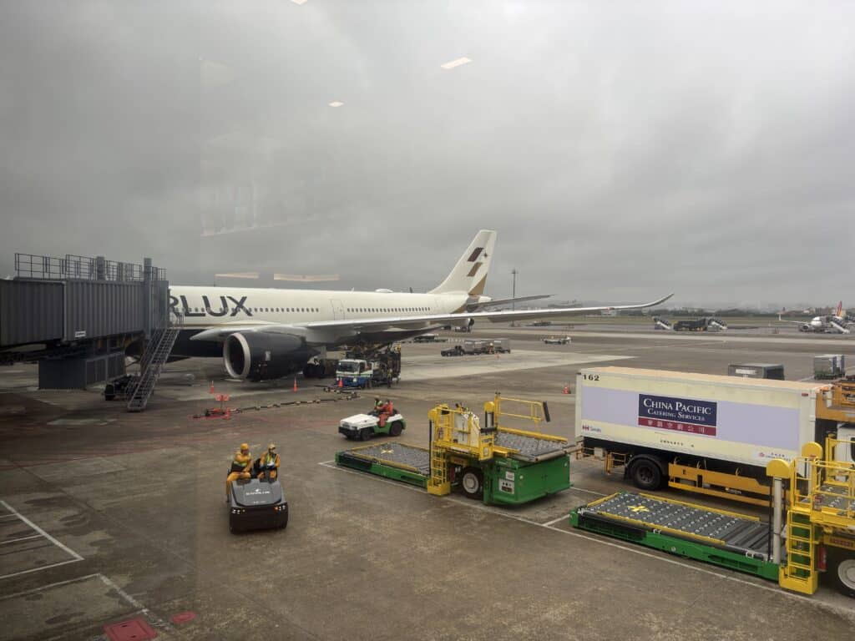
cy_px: 320
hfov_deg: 67.3
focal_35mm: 26
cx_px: 428
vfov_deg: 53.1
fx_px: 642
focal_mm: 5.96
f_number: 1.6
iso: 32
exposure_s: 1/131
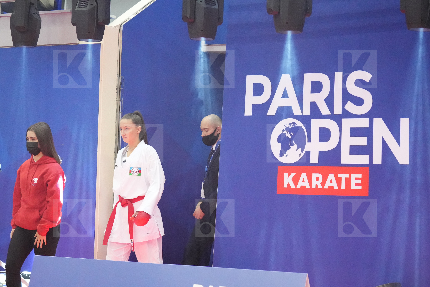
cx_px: 215
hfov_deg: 16.7
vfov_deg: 11.1
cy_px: 144
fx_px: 1469
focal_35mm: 123
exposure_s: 1/1000
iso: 12800
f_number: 2.8
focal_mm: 82
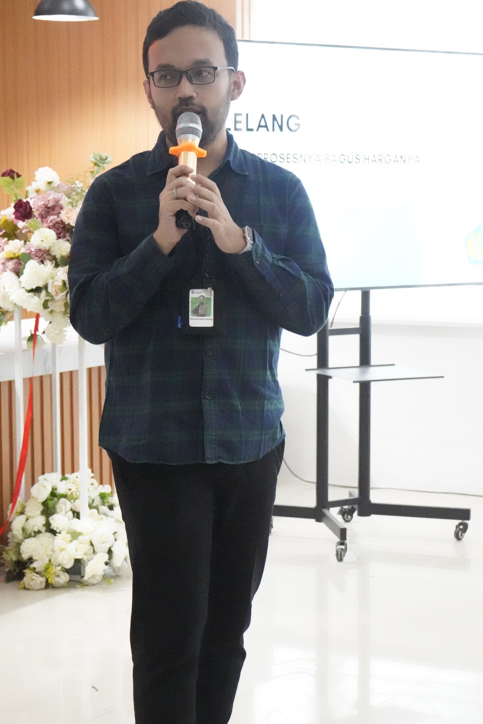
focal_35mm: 85
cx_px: 225
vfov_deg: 23.9
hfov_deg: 16.1
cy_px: 360
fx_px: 1711
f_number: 8
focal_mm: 70
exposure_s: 1/250
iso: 51200
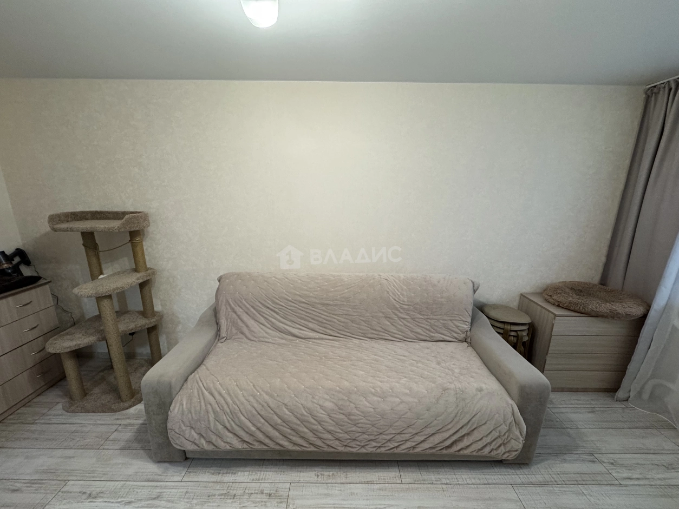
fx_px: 275
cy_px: 254
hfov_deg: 102.1
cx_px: 340
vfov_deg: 85.7
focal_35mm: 14
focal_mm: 2.22
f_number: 2.2
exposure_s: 1/100
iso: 250
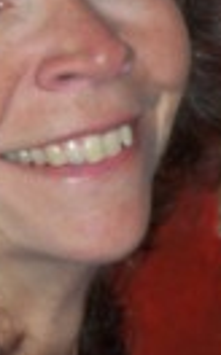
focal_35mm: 369
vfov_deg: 5.7
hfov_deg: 3.5
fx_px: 3572
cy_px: 229
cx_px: -61
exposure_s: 1/90
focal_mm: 16.8
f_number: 4.6
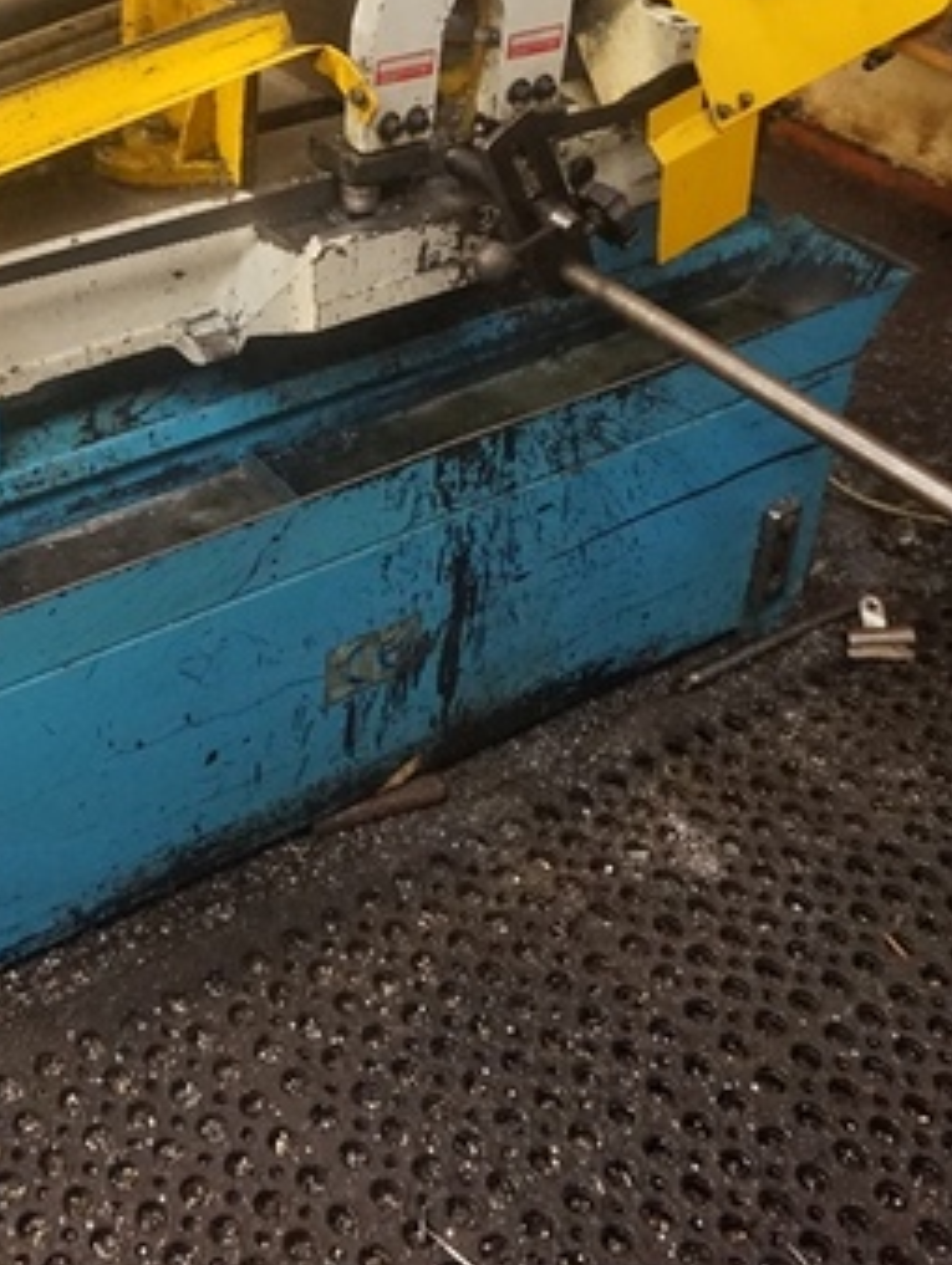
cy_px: 381
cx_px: 155
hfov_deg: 28.9
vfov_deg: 38.2
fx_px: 1793
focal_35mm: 49
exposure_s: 1/40
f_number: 3.5
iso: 3200
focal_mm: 16
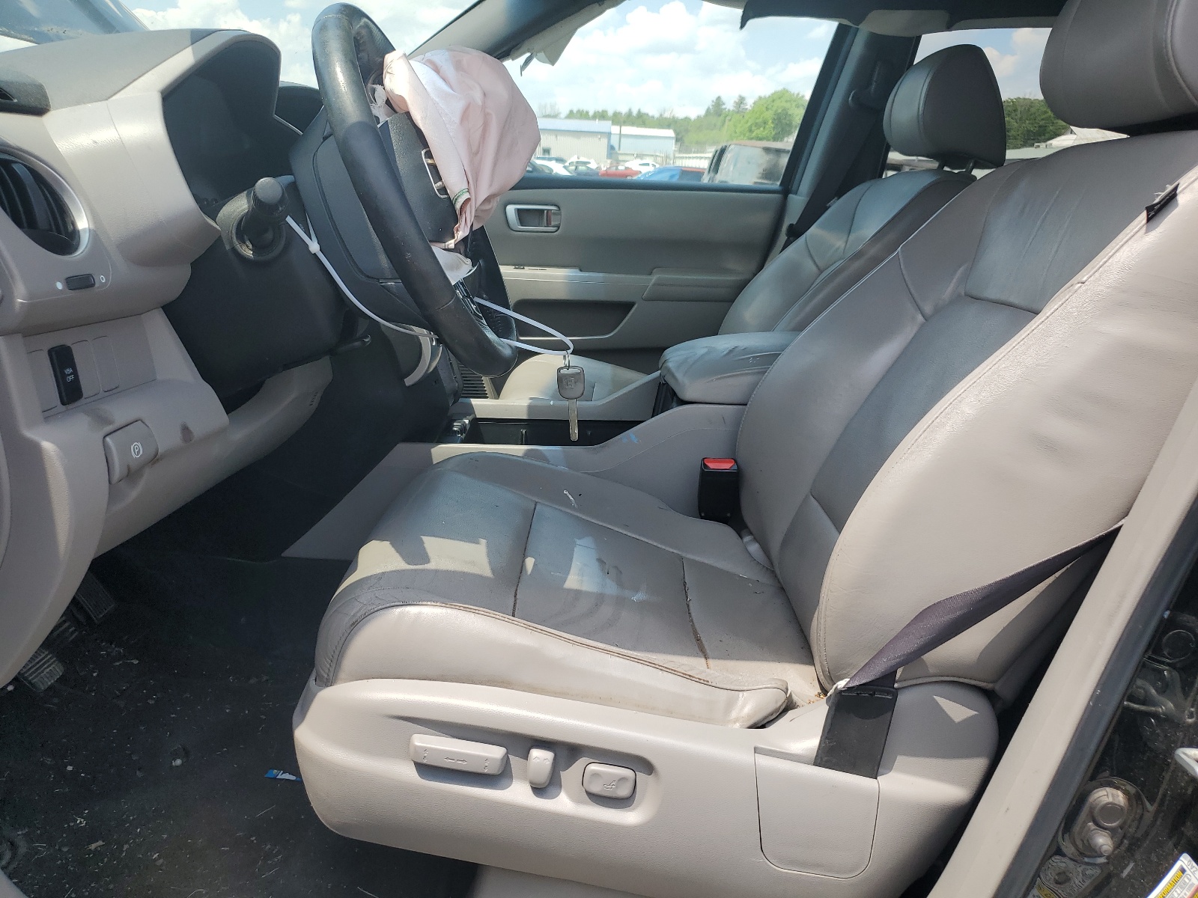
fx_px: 900
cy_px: 449
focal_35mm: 26
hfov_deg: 67.3
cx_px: 599
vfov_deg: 53.1
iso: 50
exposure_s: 1/1111
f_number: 1.5
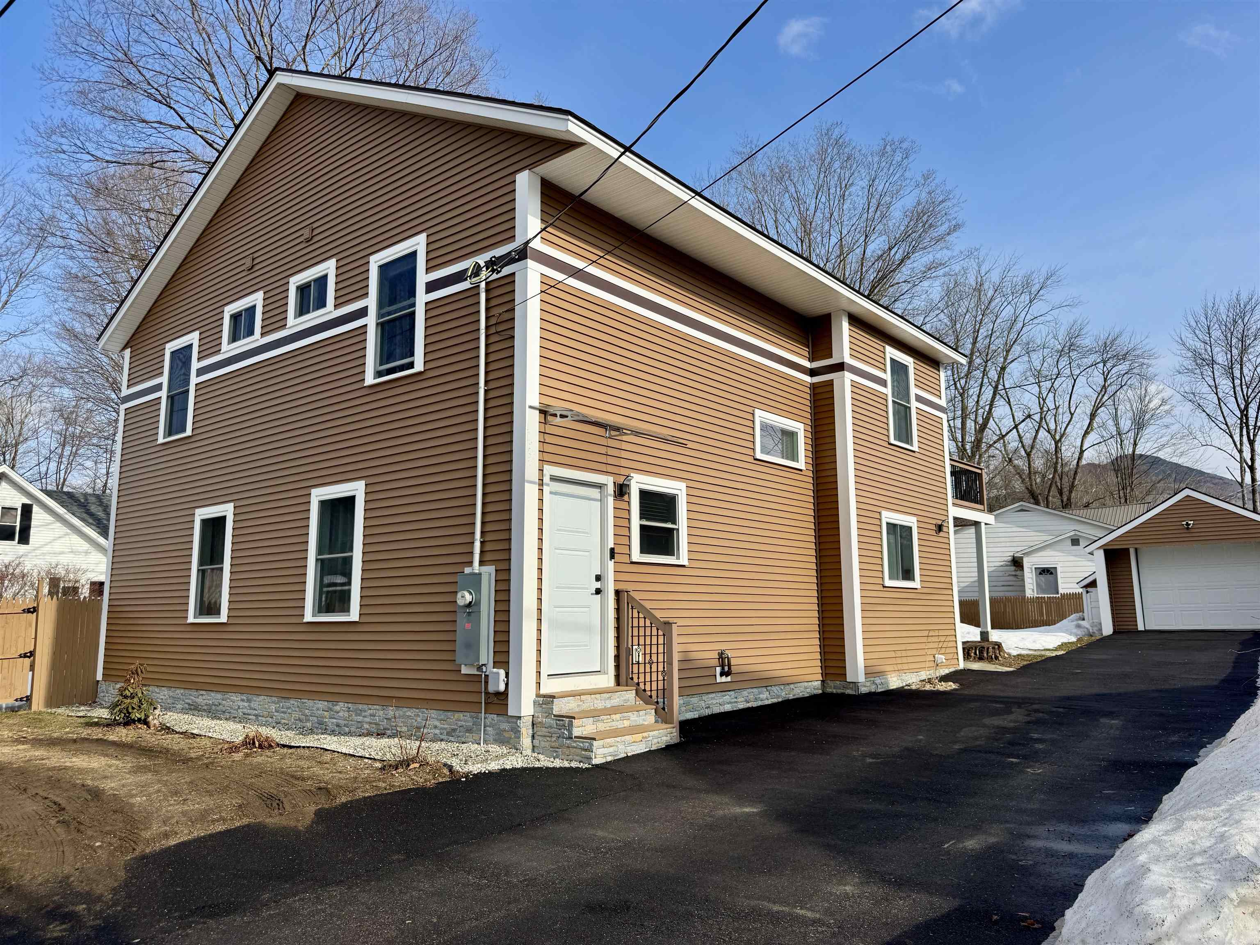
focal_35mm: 24
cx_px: 630
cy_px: 472
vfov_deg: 56.8
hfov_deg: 71.6
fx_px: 874
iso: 80
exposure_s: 1/4310
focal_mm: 6.76
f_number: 1.78
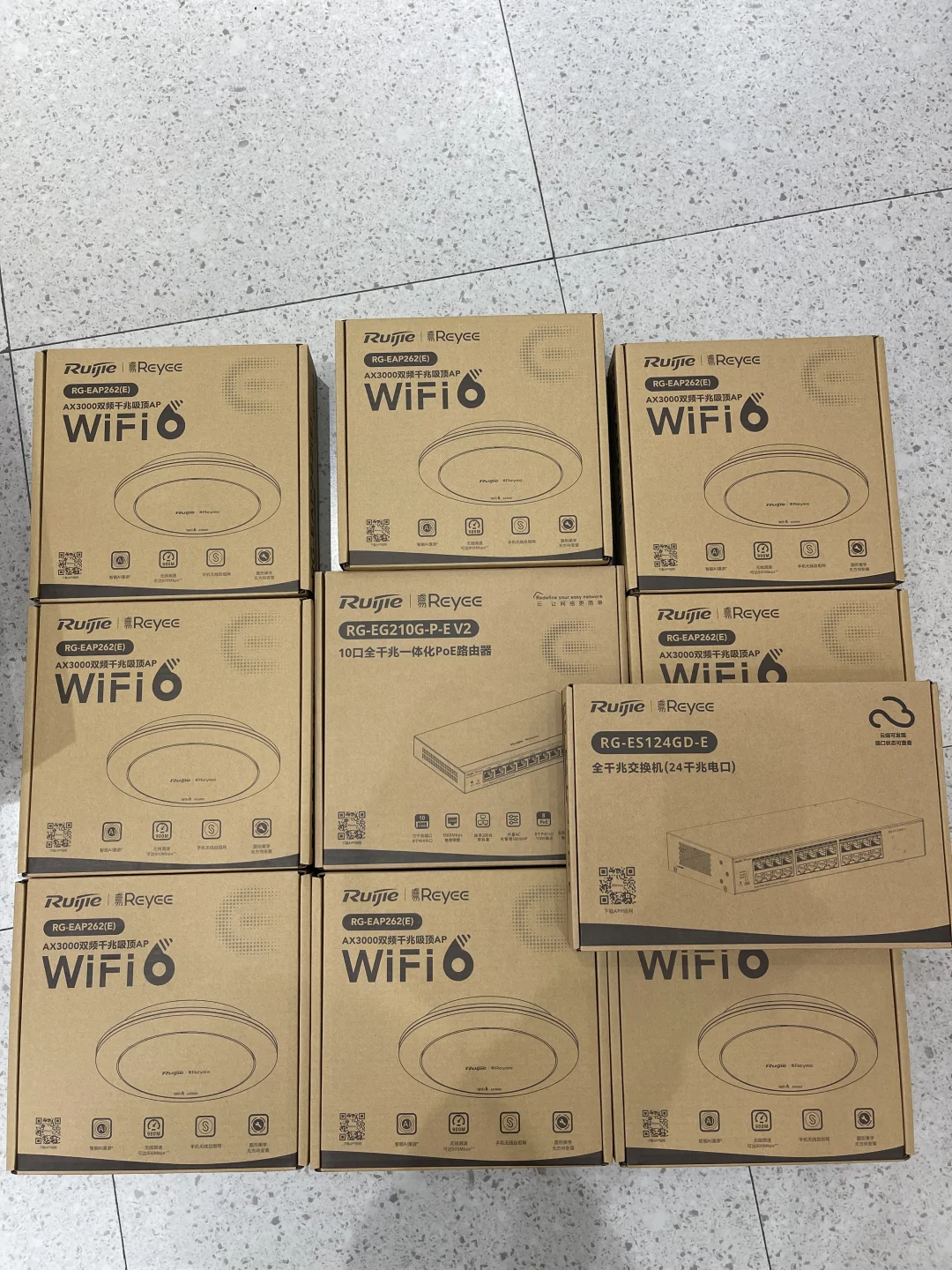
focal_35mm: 25
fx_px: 917
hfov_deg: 54.9
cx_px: 476
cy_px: 635
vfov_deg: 69.4
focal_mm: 5.1
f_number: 1.6
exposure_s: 1/100
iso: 100
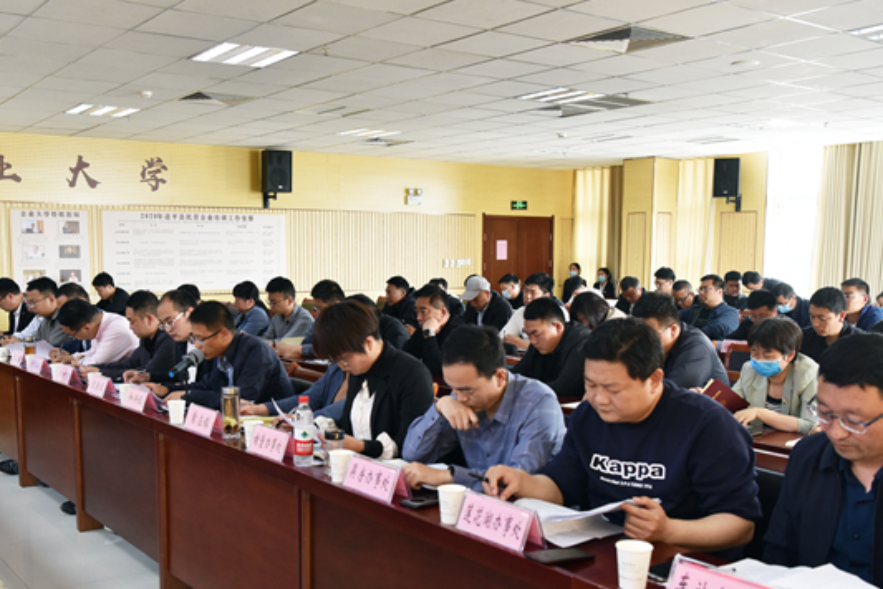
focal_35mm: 40
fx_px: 982
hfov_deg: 48.3
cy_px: 382
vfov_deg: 33.2
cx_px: 393
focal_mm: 30
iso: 1600
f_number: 4.5
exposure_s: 1/100
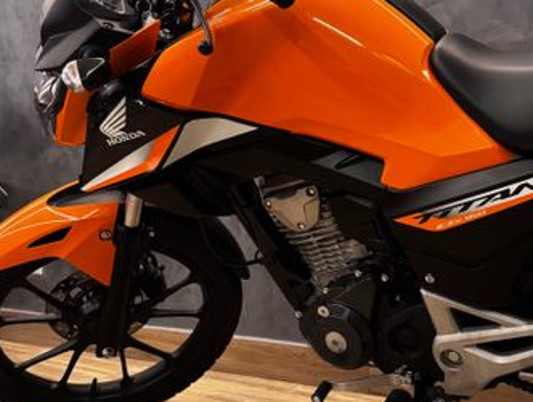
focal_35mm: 34
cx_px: 347
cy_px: 169
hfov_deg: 53.0
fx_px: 524
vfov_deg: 41.8
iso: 800
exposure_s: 1/40
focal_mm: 6.76
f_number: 1.78
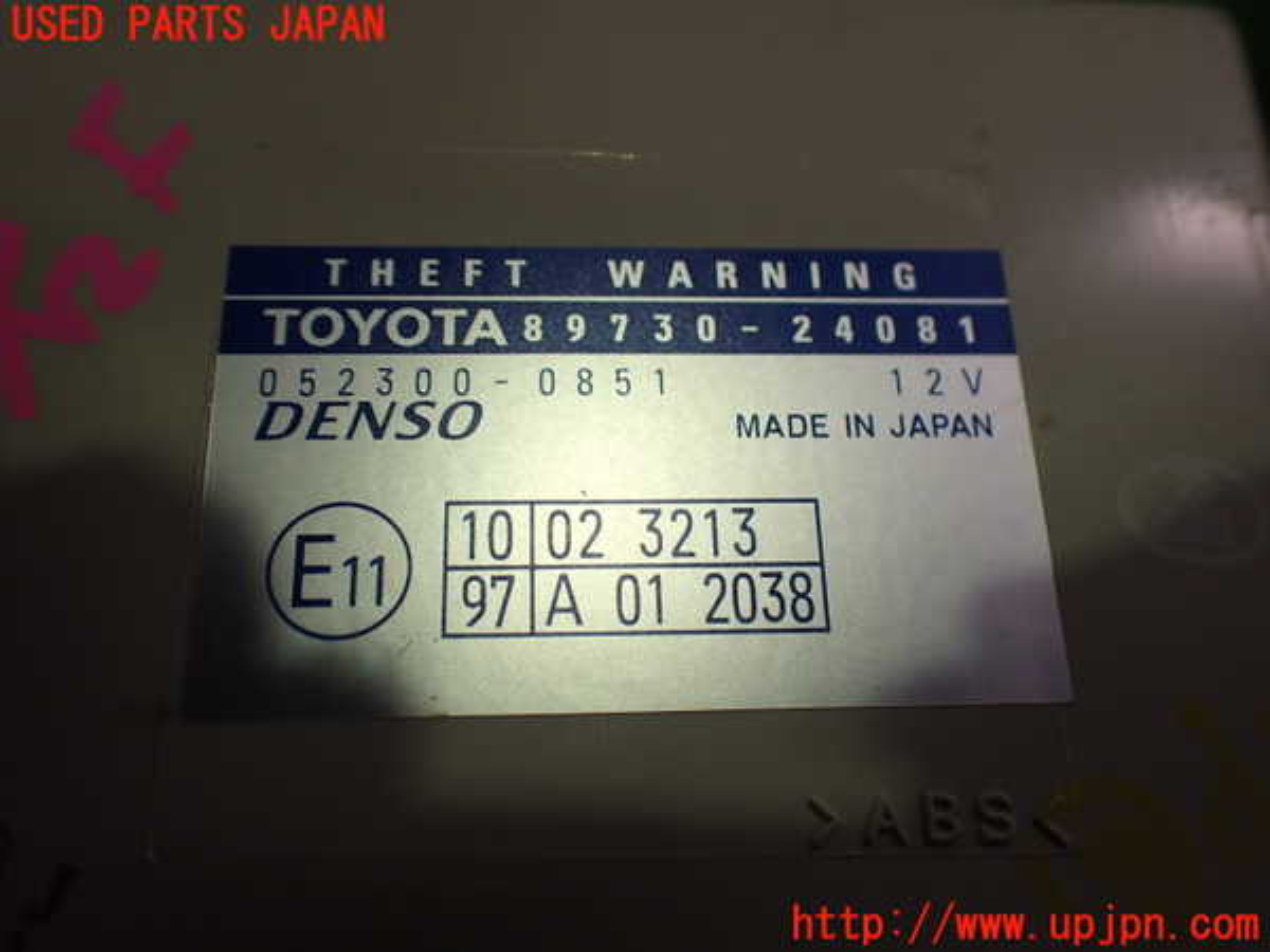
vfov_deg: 46.8
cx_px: 635
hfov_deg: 60.0
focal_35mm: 30
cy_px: 476
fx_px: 1101
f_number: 2.3
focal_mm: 5.4
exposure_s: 1/125
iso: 160
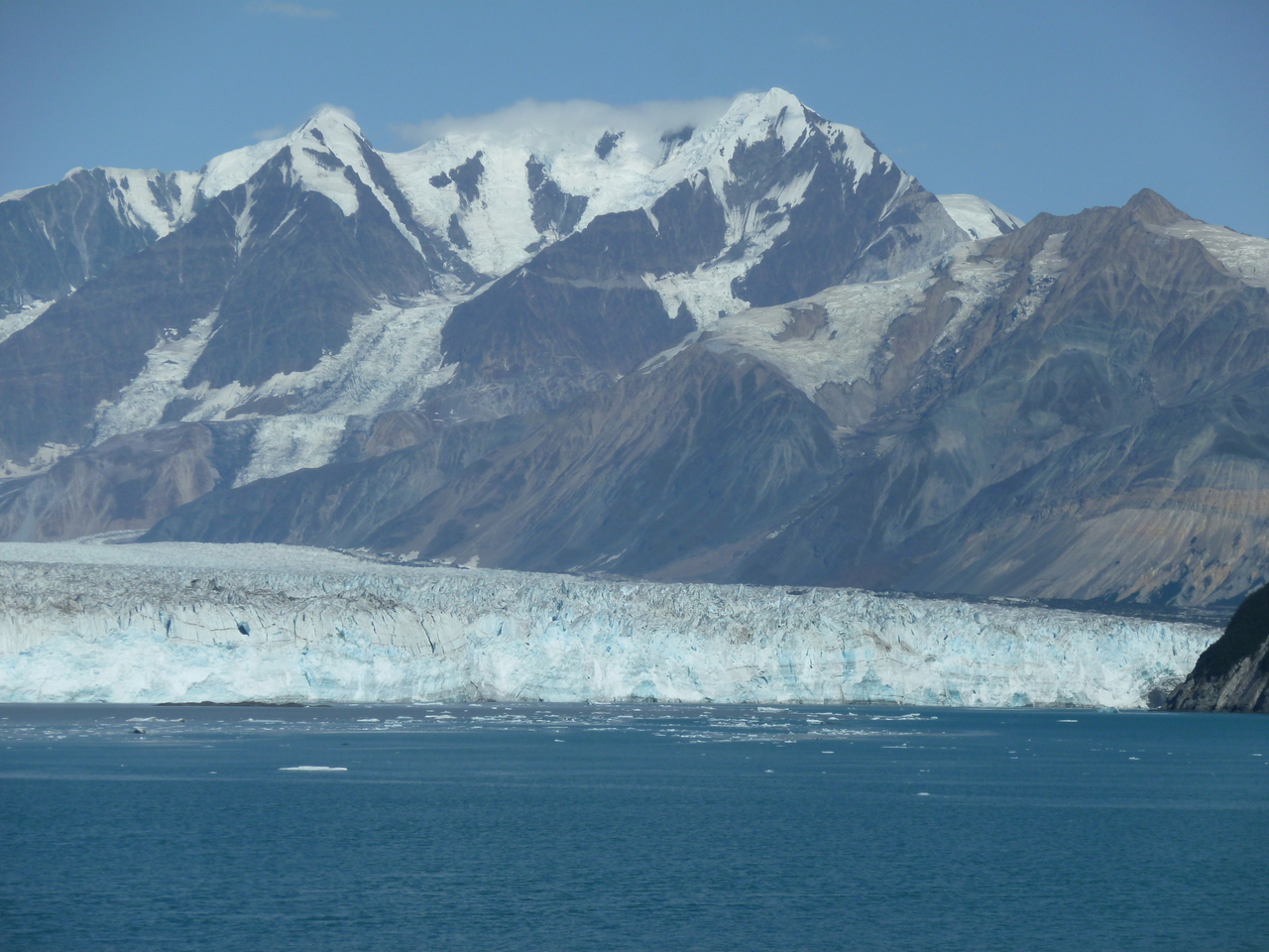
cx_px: 634
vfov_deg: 12.2
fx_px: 4436
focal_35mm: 121
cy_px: 476
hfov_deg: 16.3
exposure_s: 1/800
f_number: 5.4
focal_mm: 21.7
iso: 80
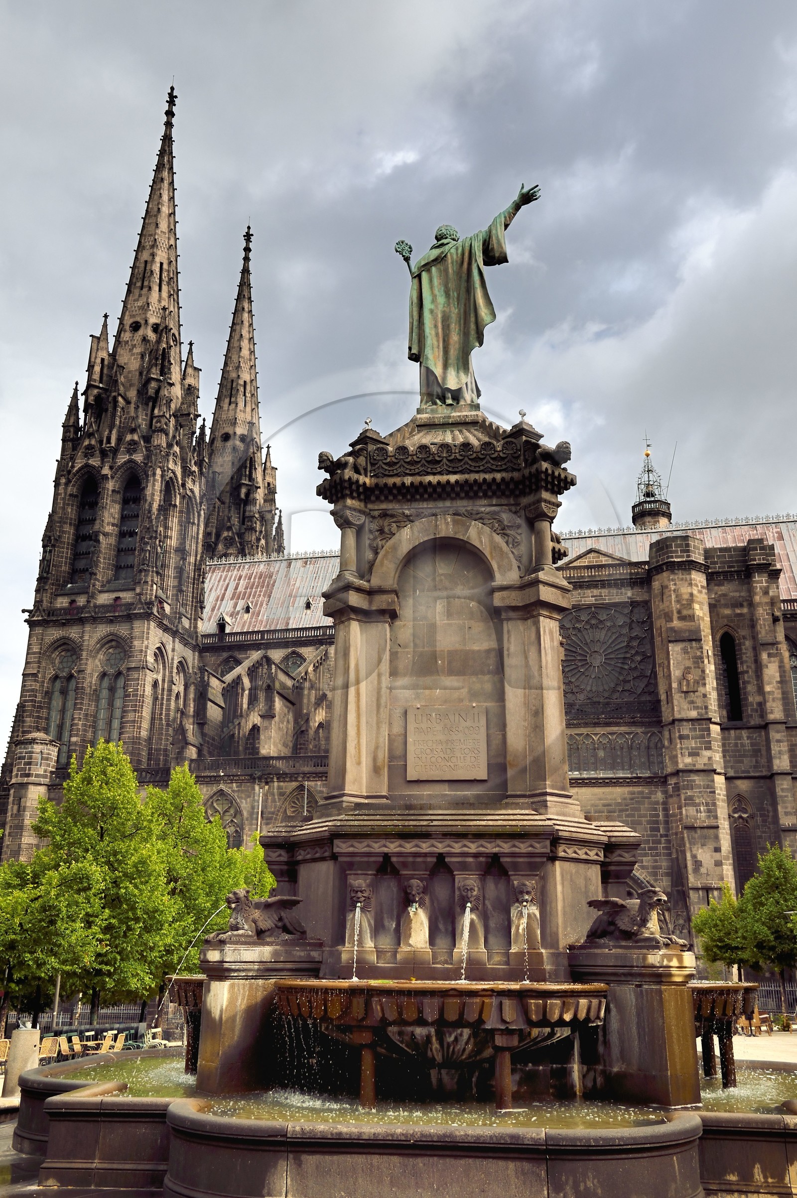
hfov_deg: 41.1
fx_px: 1064
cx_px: 398
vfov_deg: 58.8
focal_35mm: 32
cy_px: 599
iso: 200
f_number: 13
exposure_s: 1/250
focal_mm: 32
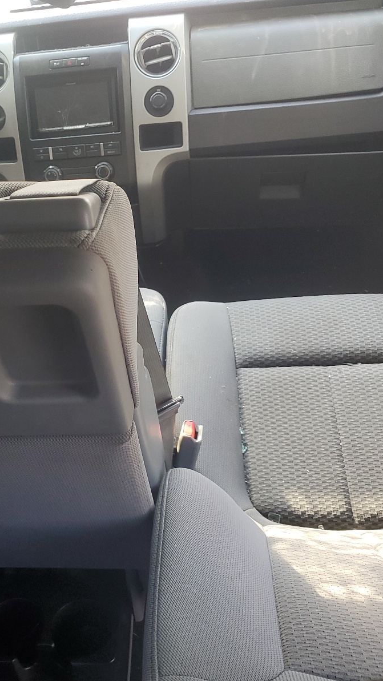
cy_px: 342
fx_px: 686
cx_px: 99
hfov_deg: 30.7
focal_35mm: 38
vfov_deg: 52.8
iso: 65
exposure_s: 1/120
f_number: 1.5
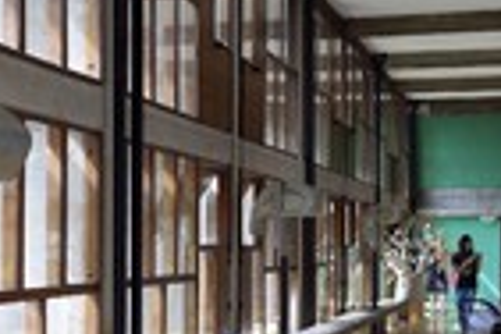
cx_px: 85
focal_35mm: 95
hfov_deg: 21.1
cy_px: 245
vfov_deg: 14.4
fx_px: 1322
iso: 200
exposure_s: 1/60
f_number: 7.1
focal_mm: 32
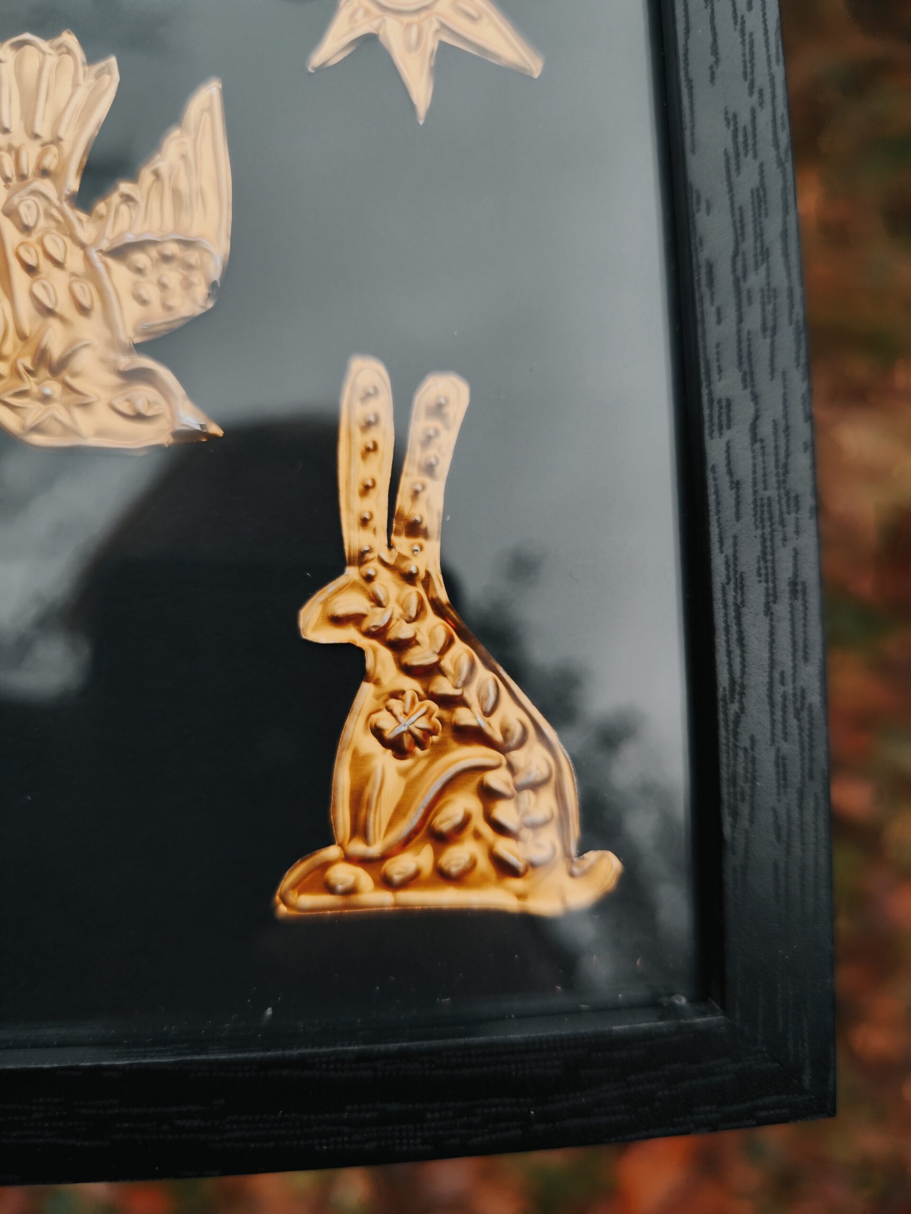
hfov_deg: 58.9
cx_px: 456
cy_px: 607
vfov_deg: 73.9
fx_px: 807
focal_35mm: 23
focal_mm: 6.19
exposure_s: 1/128
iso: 50
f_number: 1.65
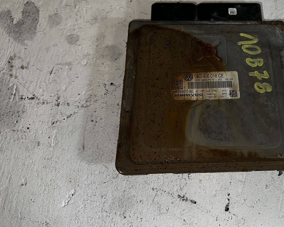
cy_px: 77
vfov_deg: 38.7
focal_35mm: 38
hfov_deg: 46.1
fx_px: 319
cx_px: 215
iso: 50
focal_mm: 6.86
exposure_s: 1/282
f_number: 1.78
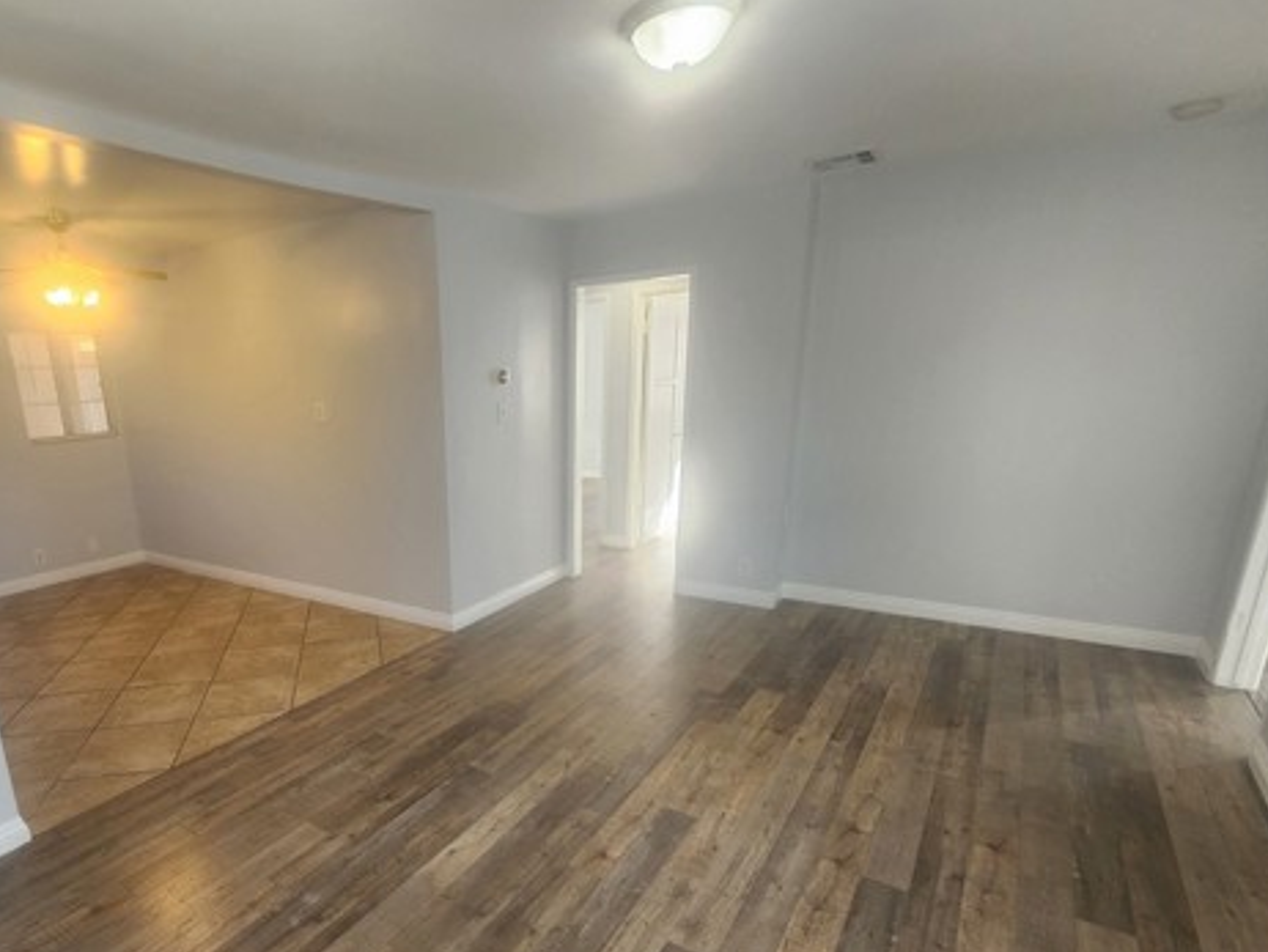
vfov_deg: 70.5
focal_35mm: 18
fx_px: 660
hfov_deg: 84.9
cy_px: 593
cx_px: 431
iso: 100
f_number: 2.2
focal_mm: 2.2
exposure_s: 1/60
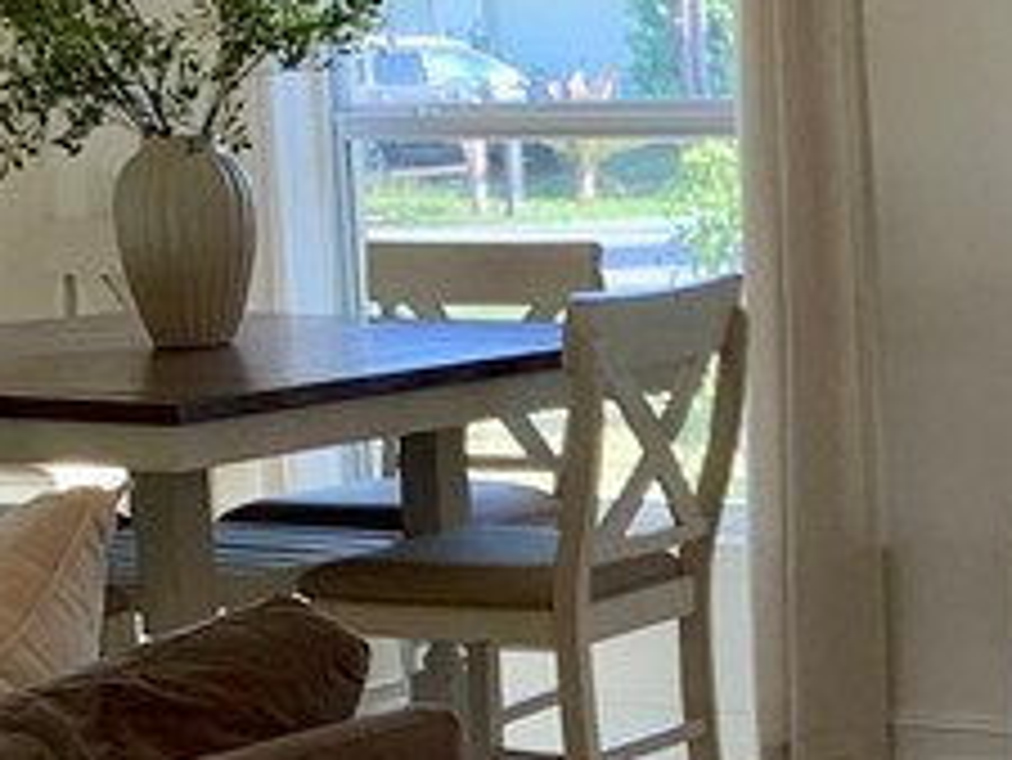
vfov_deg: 10.5
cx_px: 1205
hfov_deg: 13.6
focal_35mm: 141
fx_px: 4124
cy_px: 711
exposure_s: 1/120
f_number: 2.4
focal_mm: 3.3
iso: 64
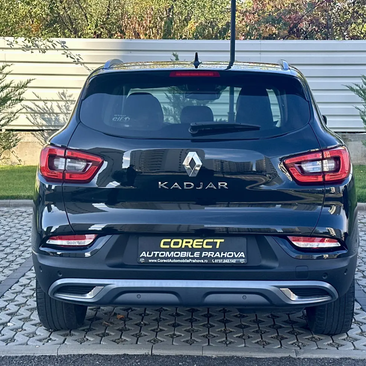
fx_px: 754
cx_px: 190
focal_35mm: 63
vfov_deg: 27.3
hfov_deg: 27.3
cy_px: 184
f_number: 1.78
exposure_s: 1/659
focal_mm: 6.86
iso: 64
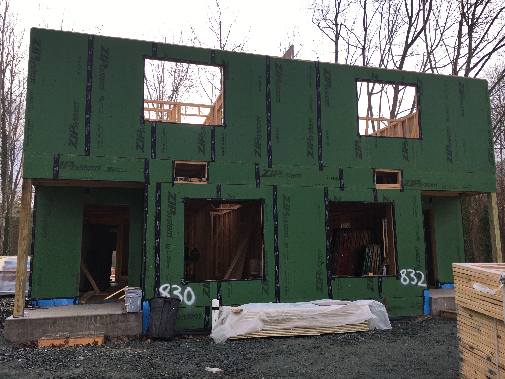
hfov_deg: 61.7
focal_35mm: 29
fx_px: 423
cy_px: 190
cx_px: 252
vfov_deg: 48.2
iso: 25
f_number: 2.2
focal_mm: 4.15
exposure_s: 1/503
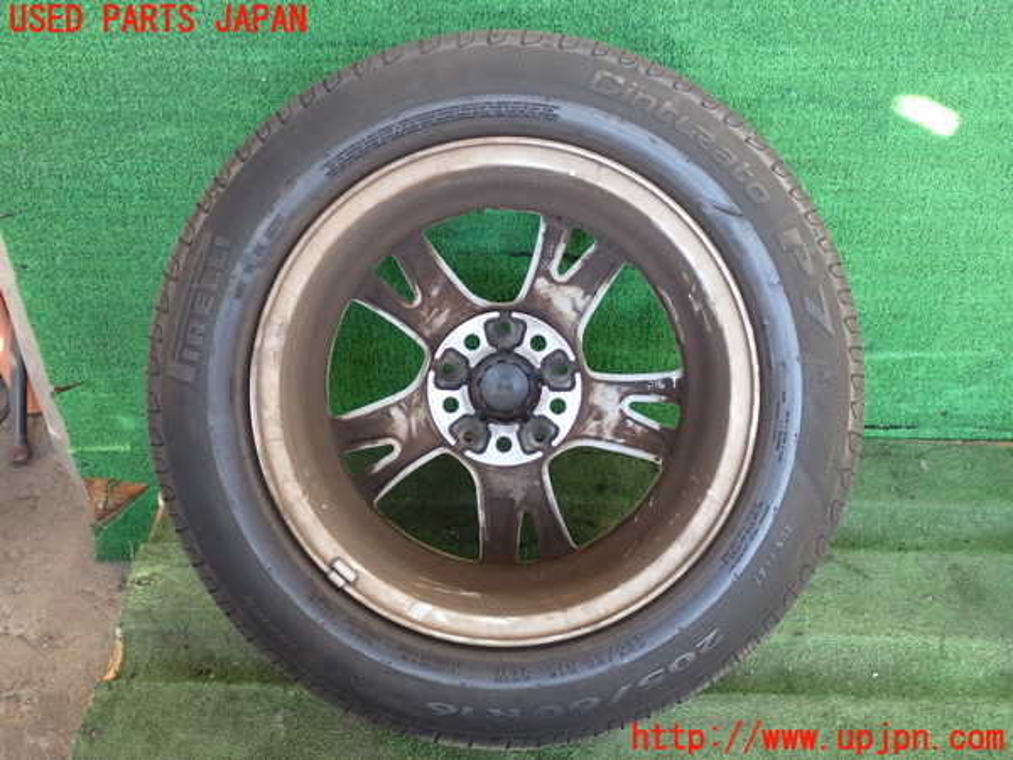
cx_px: 506
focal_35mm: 41
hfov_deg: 45.8
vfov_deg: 35.1
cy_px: 380
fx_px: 1200
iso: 640
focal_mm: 7.31
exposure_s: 1/125
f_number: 2.8
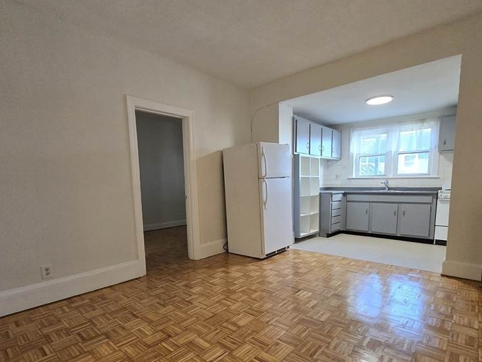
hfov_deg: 87.8
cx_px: 242
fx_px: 251
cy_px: 215
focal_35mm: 18
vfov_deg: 70.9
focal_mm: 1.7
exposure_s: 1/60
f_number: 2.2
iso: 250
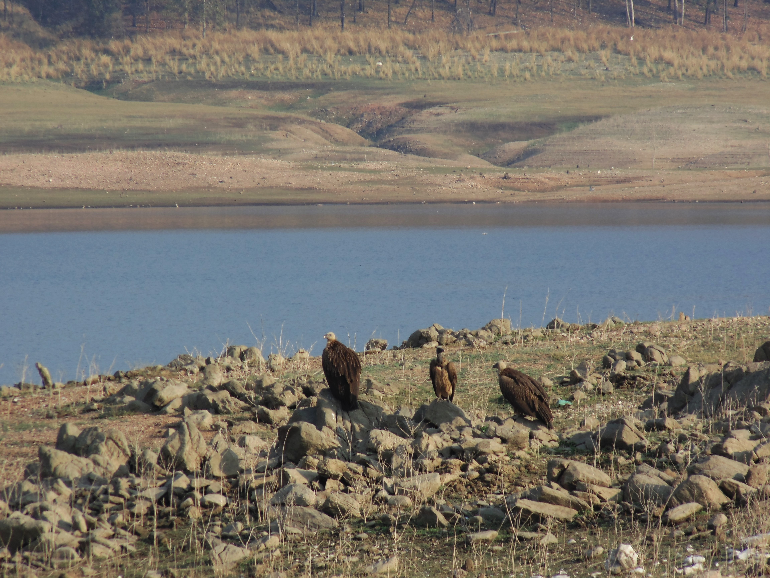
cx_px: 385
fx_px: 11678
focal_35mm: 525
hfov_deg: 3.8
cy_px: 289
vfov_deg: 2.8
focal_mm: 94.5
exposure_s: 1/250
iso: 80
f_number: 5.8
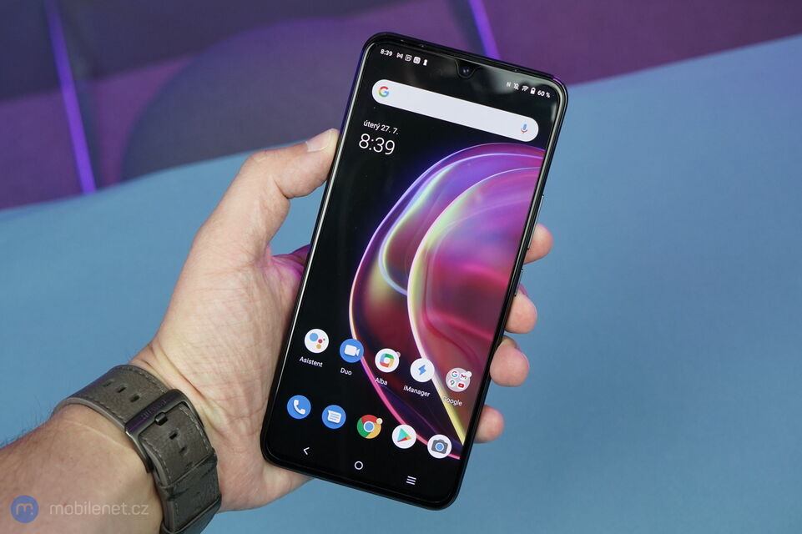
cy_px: 267
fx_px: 891
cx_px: 401
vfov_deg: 33.4
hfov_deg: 48.5
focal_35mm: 40
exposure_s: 1/200
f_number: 6.3
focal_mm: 40
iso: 2000
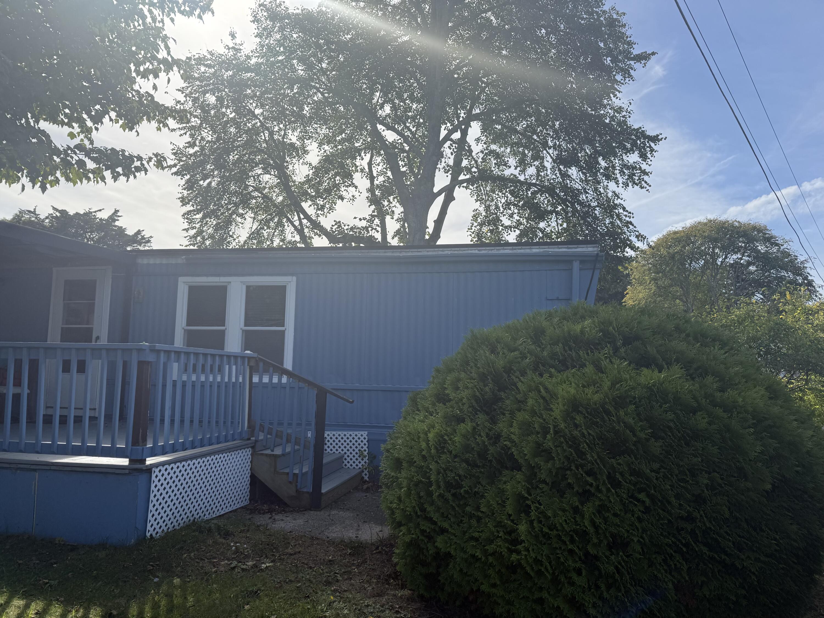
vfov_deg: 56.8
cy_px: 309
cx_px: 412
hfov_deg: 71.6
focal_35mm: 24
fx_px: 571
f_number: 1.78
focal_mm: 6.76
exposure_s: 1/5319
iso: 100
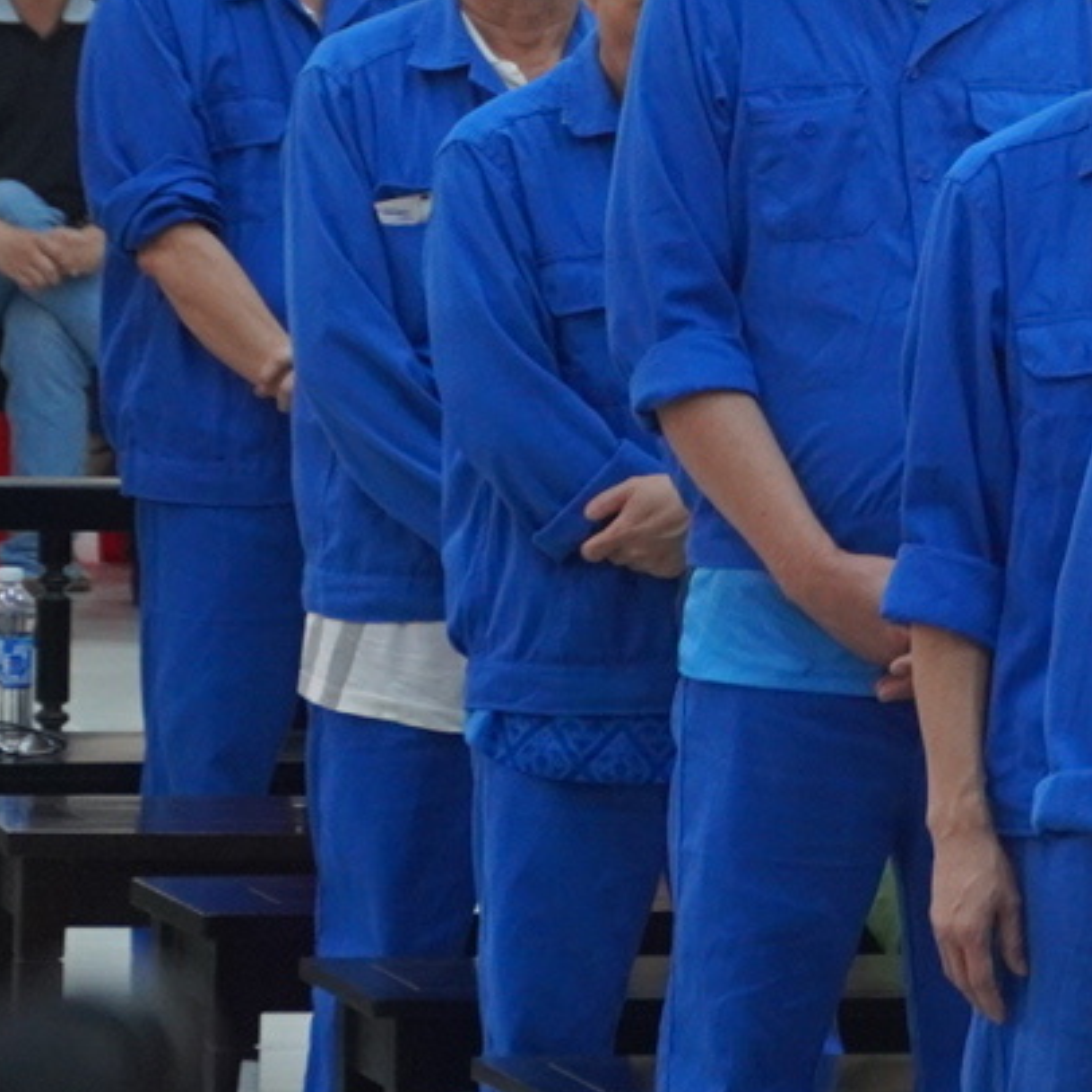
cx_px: 2106
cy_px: 100
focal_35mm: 345
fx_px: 12313
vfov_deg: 5.1
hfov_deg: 5.0
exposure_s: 1/160
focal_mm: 68
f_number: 4
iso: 1250
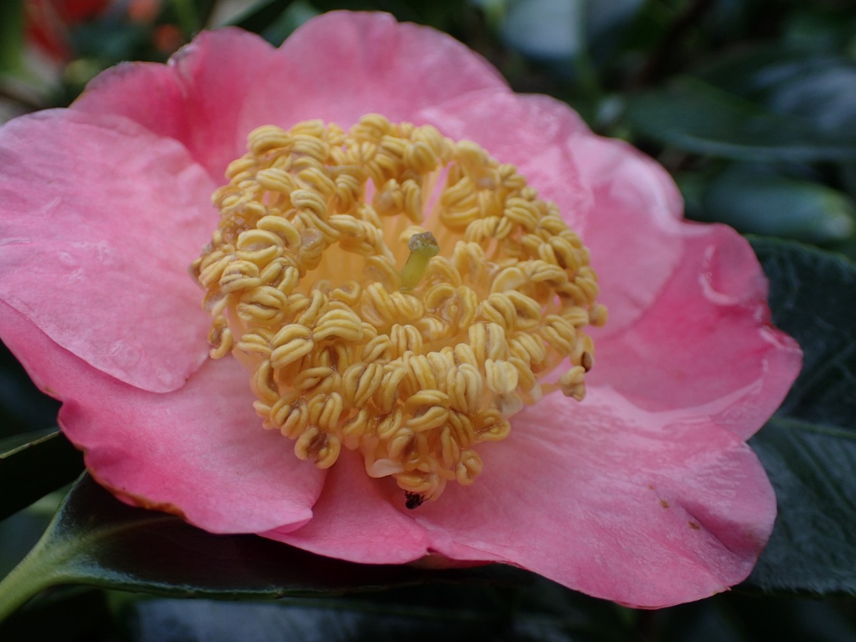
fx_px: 989
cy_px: 307
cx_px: 417
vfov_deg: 35.9
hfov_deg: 46.8
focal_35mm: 40
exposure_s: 1/250
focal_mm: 6.86
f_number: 2.7
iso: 100
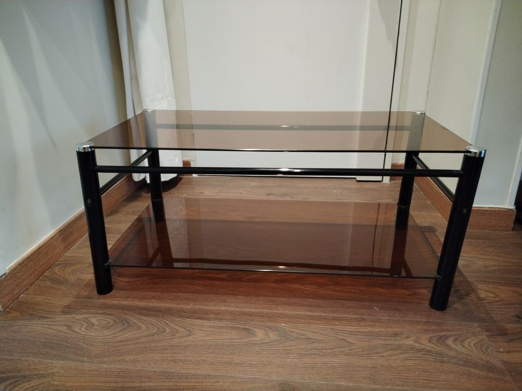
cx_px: 261
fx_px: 392
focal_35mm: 26
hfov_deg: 67.3
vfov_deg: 53.1
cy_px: 196
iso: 715
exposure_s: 1/33.3
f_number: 1.8
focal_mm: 4.25
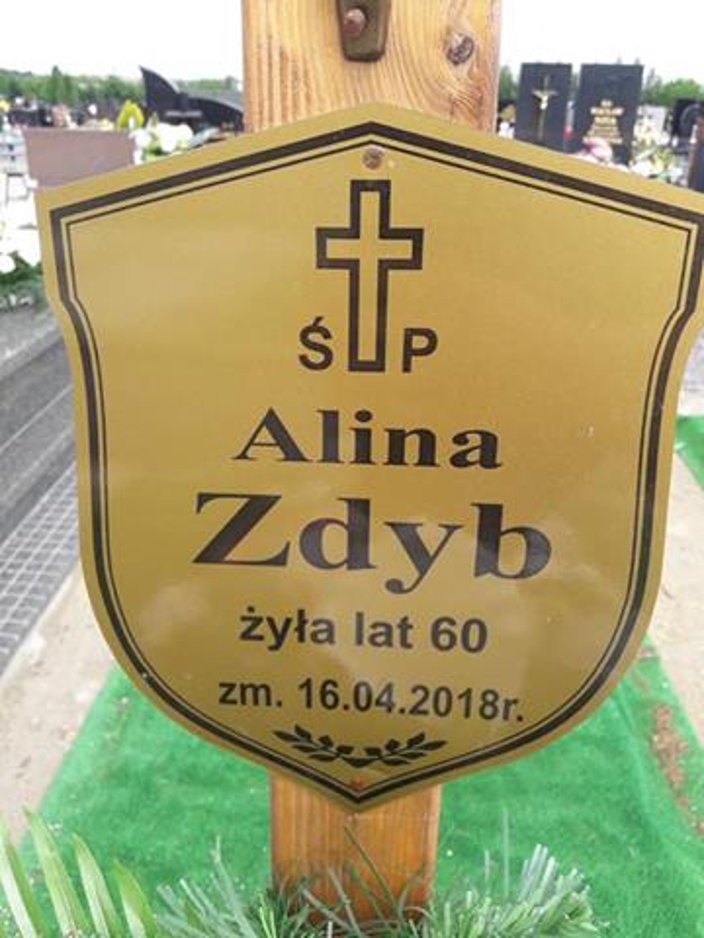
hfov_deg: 49.7
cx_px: 352
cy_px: 469
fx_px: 759
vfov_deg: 63.4
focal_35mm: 28
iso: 40
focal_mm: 3.7
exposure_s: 1/403
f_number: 1.9
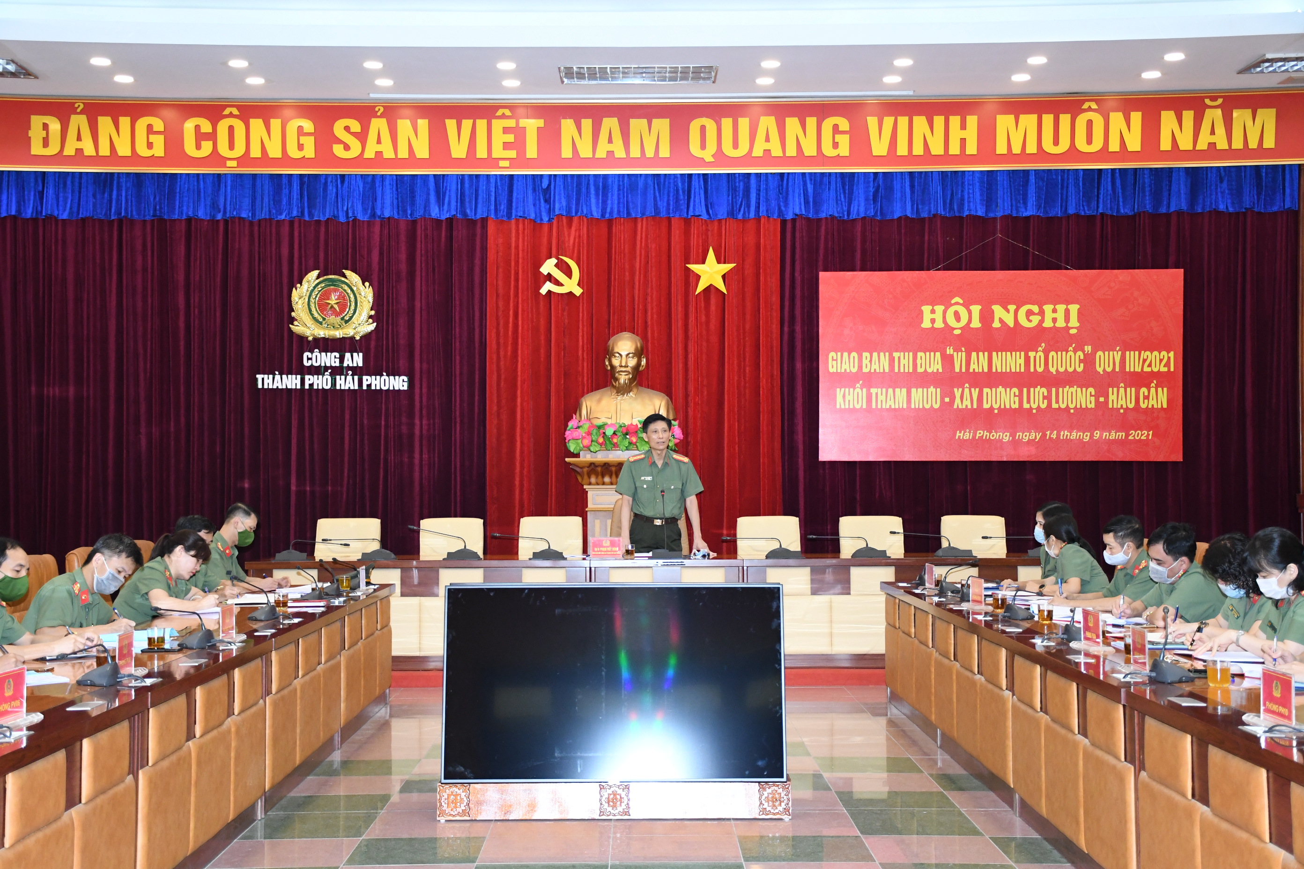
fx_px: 1847
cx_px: 652
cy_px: 434
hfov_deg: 38.9
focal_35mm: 51
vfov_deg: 26.5
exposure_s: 1/200
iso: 2500
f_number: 4.2
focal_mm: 34
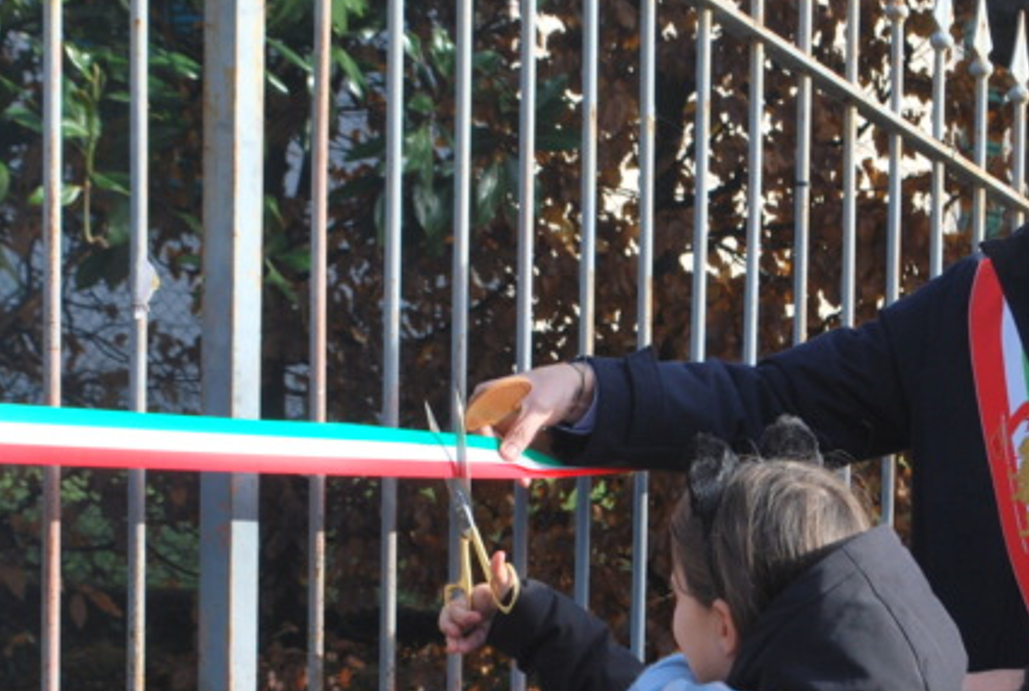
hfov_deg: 18.9
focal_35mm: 108
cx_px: 640
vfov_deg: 12.7
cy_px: 478
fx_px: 3088
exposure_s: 1/125
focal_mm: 45
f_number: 9
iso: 200
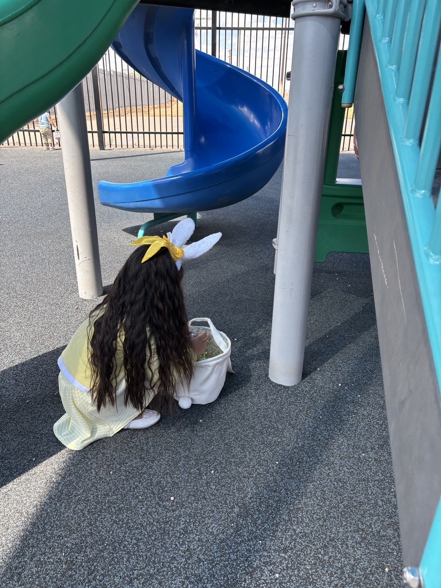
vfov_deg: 67.3
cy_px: 294
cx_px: 220
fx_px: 442
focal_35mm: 26
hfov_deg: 53.1
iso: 50
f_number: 1.6
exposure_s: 1/477
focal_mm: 5.96
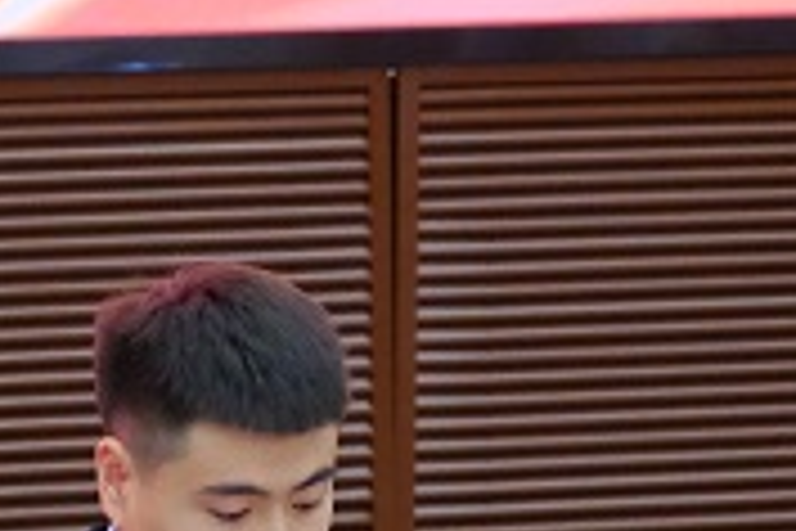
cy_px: 680
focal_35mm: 475
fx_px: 10502
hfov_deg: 4.3
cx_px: 117
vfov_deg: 2.9
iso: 6400
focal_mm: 80
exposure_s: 1/160
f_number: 4
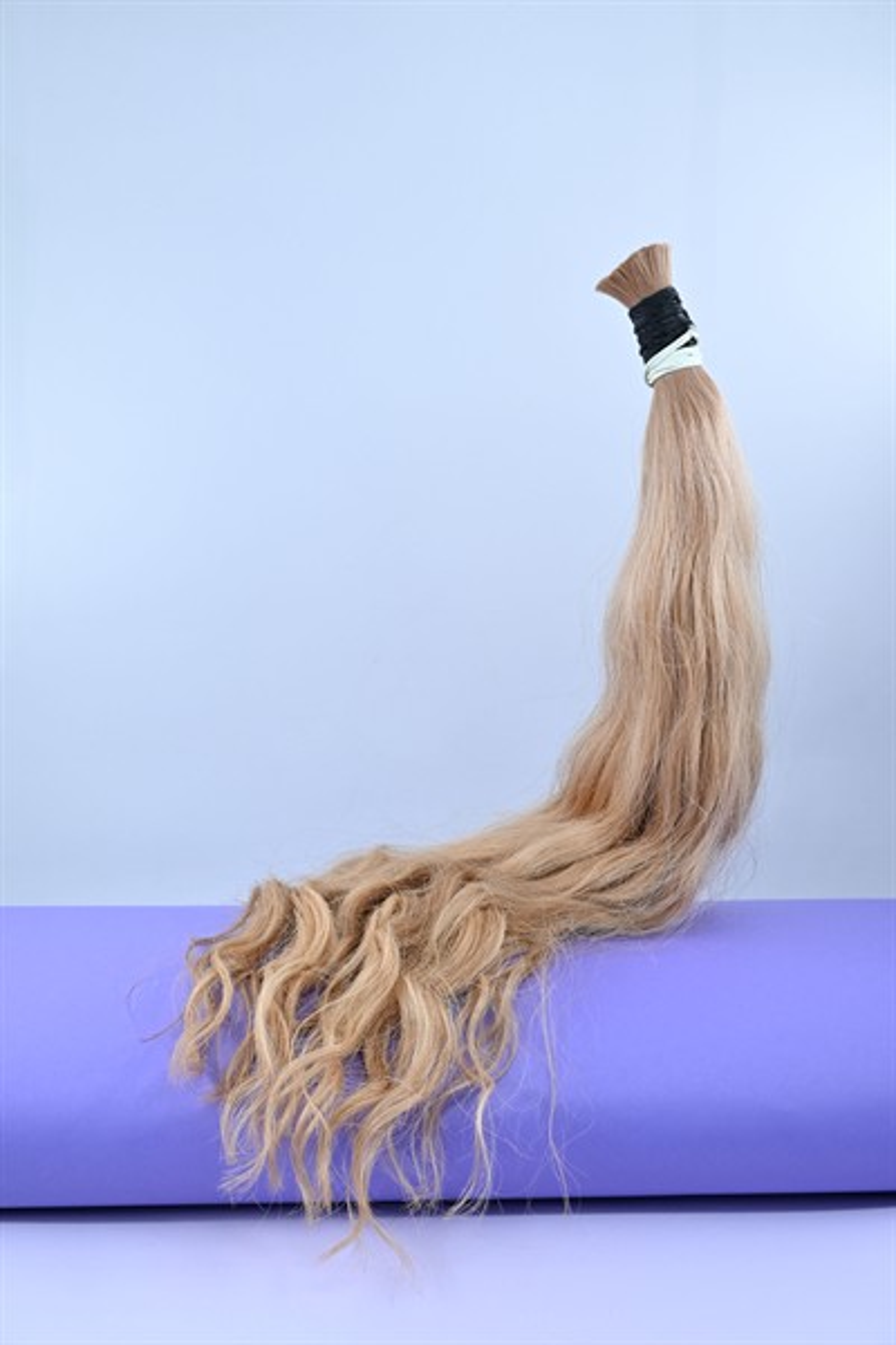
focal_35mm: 56
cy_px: 672
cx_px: 448
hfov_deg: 24.4
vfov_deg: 35.9
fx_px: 2072
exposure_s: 1/125
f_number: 9
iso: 250
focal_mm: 37
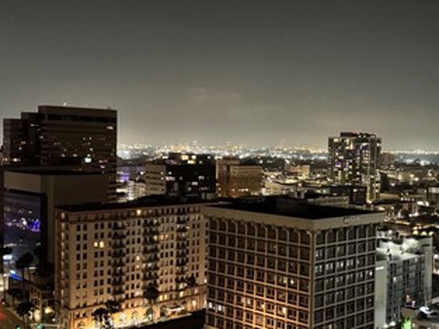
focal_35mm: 49
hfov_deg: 37.5
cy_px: 168
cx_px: 353
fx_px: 622
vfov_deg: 29.7
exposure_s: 1/30
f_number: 1.78
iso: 1600
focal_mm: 6.76
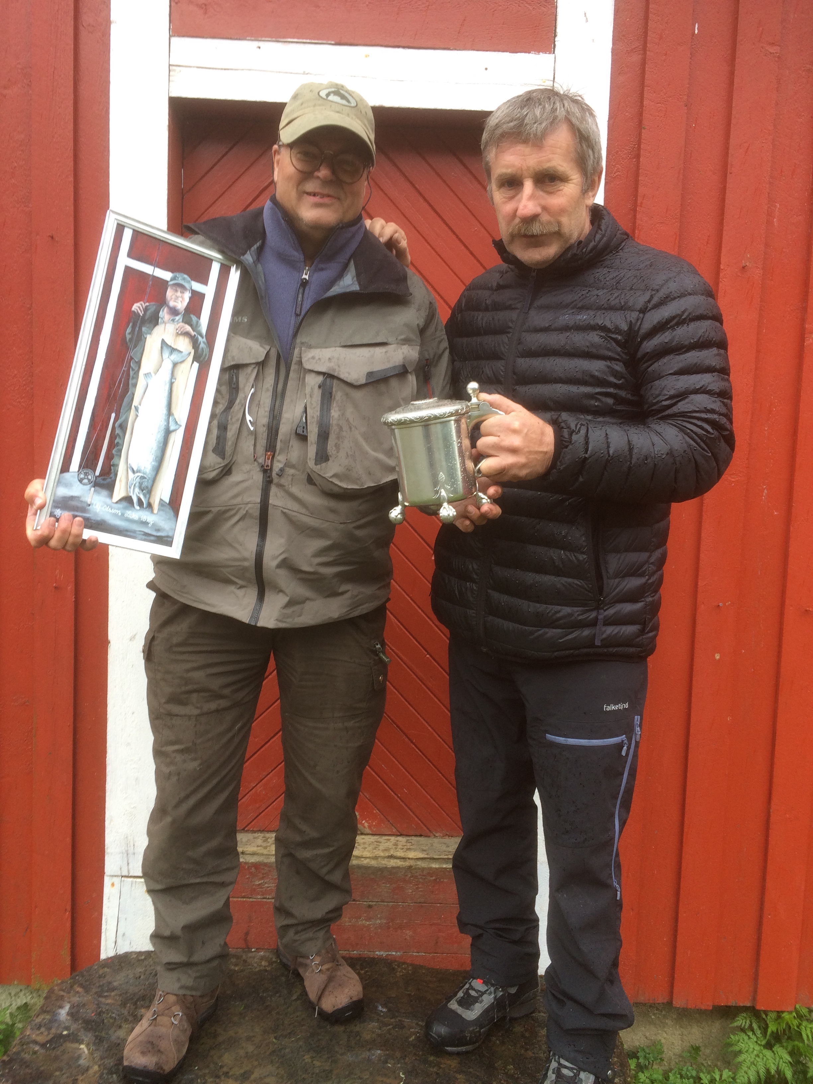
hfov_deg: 48.2
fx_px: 908
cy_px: 542
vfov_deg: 61.7
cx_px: 406
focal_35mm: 29
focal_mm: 4.15
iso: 50
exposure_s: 1/50
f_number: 2.2
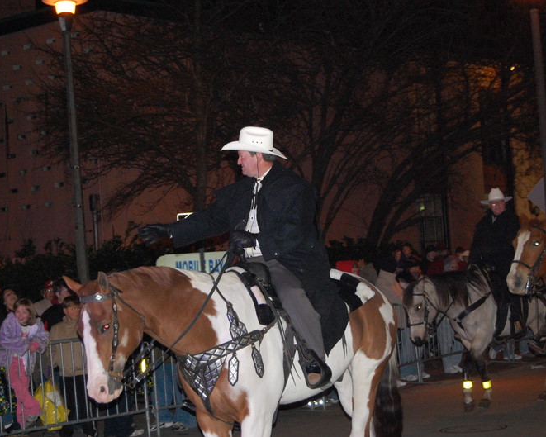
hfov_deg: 24.9
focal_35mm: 77
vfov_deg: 20.0
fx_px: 1237
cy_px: 219
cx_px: 256
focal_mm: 45
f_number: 5.3
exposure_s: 1/60
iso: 1600
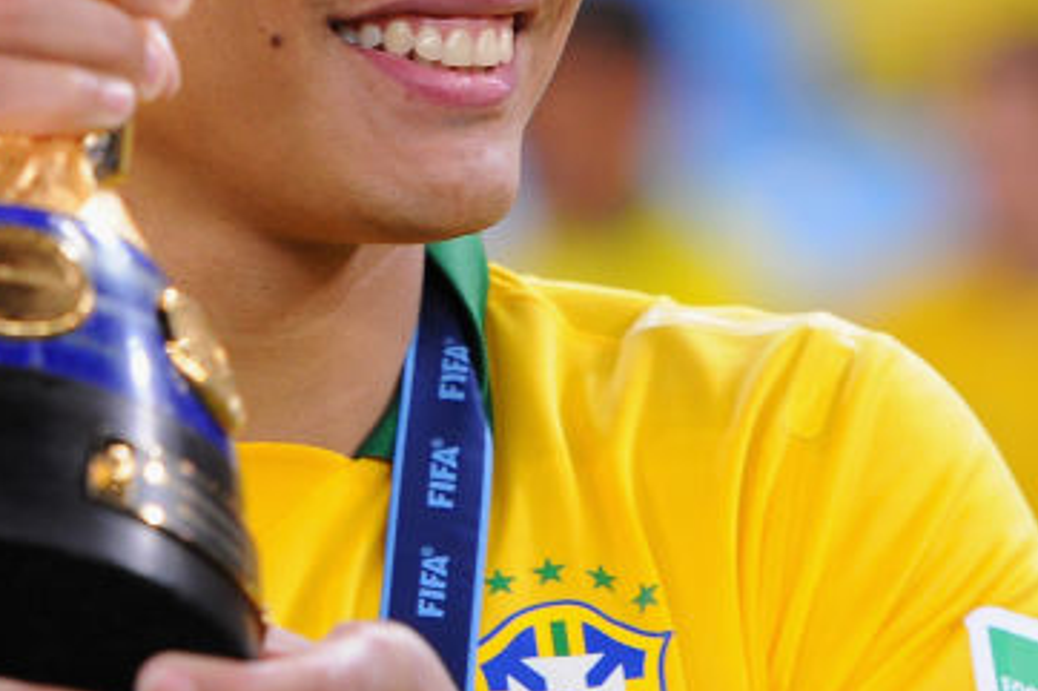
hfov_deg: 4.7
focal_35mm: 438
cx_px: 281
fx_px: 12623
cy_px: 50
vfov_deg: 3.1
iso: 1600
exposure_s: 1/800
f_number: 3.2
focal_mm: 155
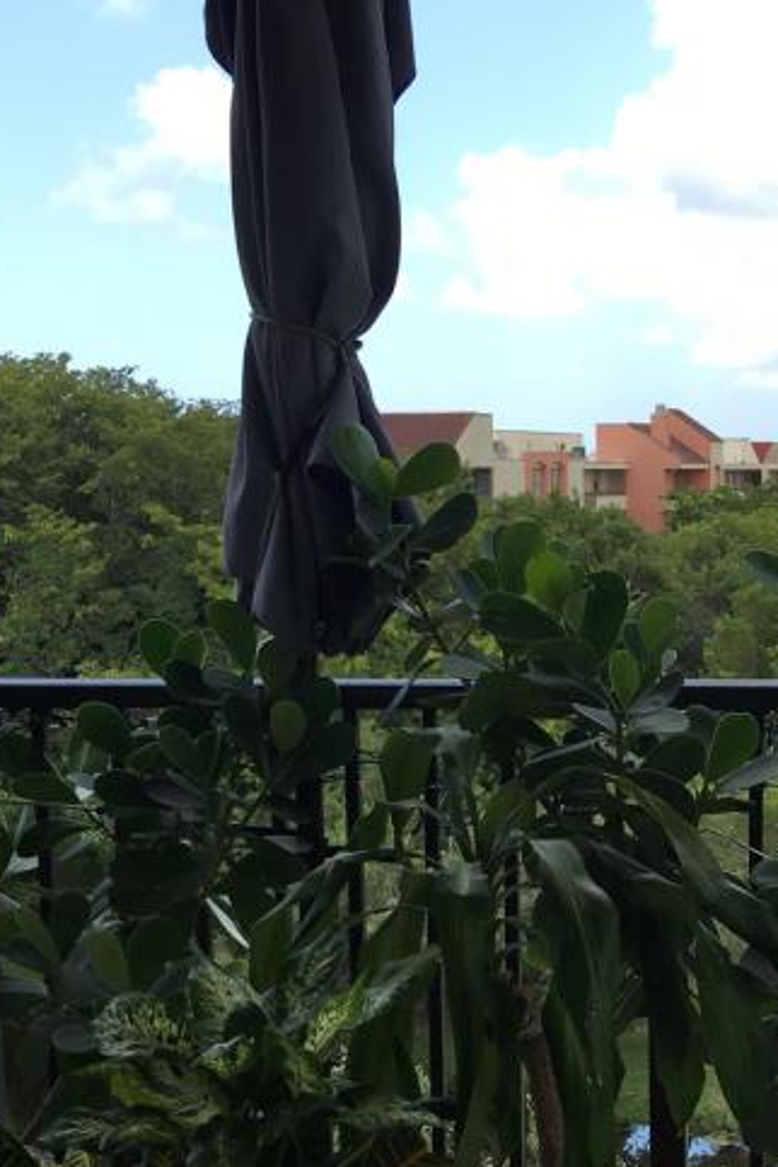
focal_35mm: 64
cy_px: 843
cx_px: 701
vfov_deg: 31.0
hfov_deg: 20.8
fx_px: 2075
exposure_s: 1/499
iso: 25
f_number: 2.2
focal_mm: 4.15
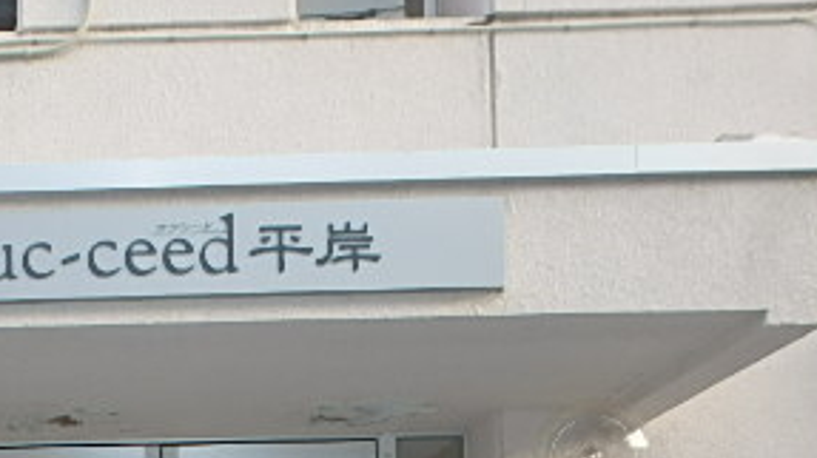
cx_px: 120
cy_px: 669
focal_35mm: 51
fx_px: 1104
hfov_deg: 38.5
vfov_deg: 20.4
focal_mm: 3.7
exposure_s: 1/125
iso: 125
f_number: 3.5
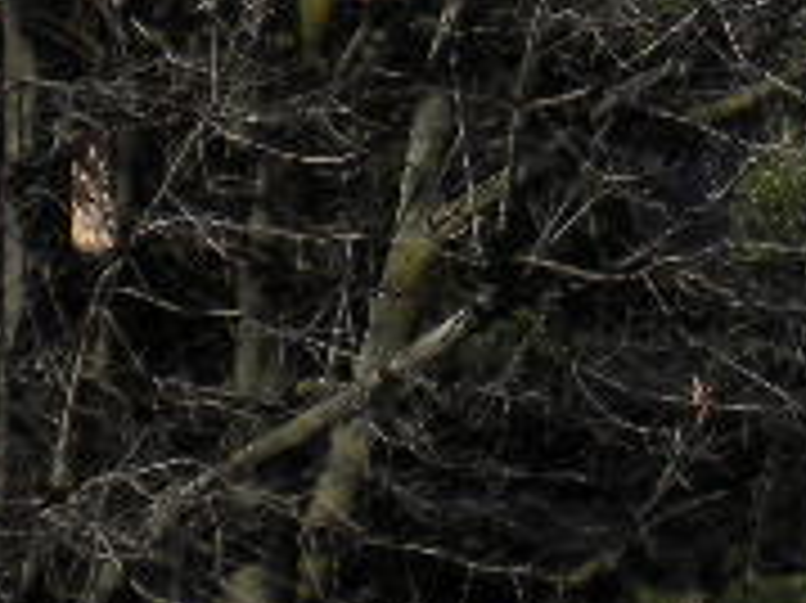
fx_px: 4654
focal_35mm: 200
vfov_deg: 7.2
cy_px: -518
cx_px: 1234
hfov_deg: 9.6
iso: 80
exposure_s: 1/675
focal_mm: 6.3
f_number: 4.6
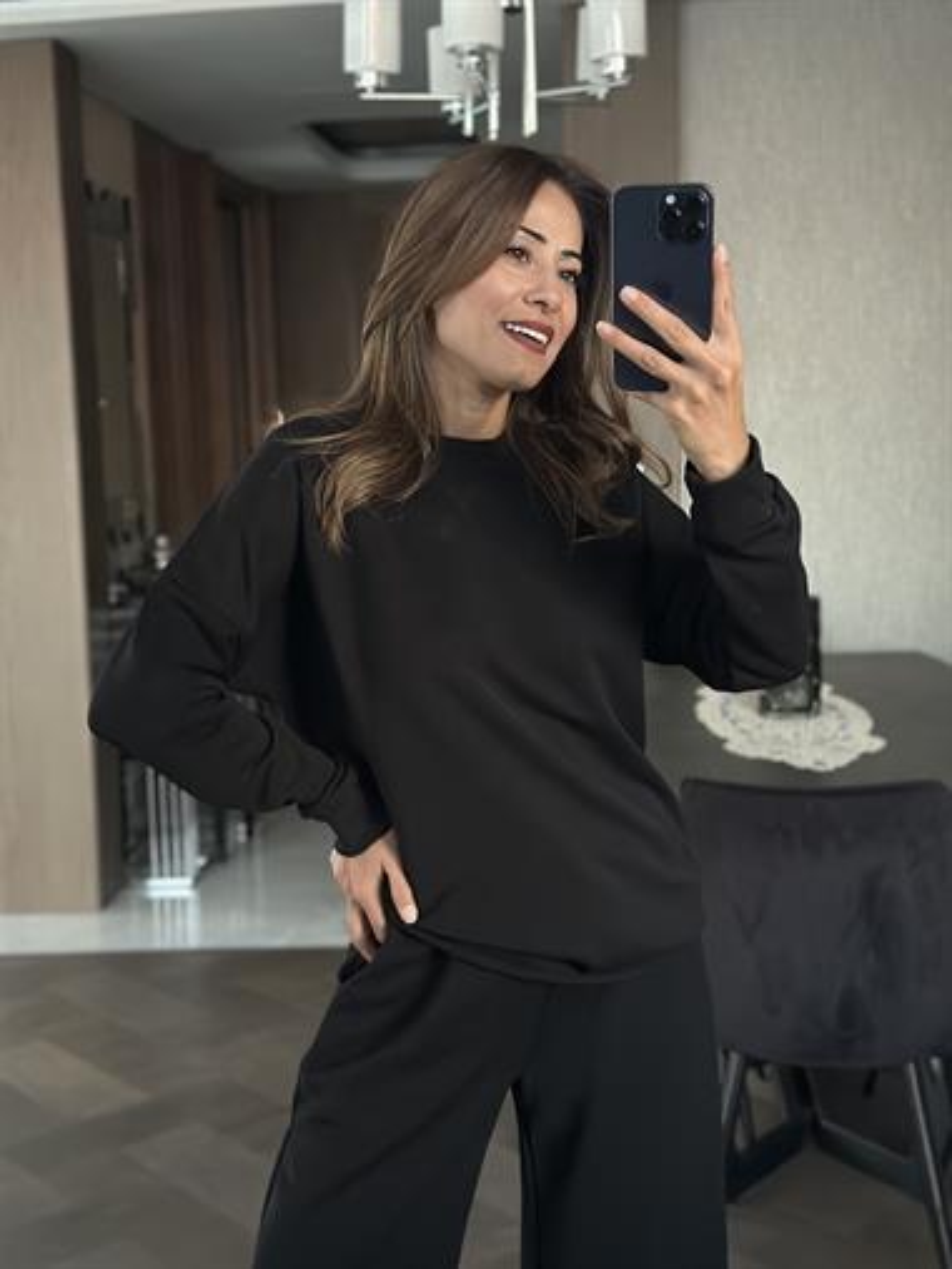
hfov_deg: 30.3
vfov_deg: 39.6
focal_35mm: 48
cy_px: 634
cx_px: 476
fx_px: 1759
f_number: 1.78
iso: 800
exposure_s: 1/35
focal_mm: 6.86
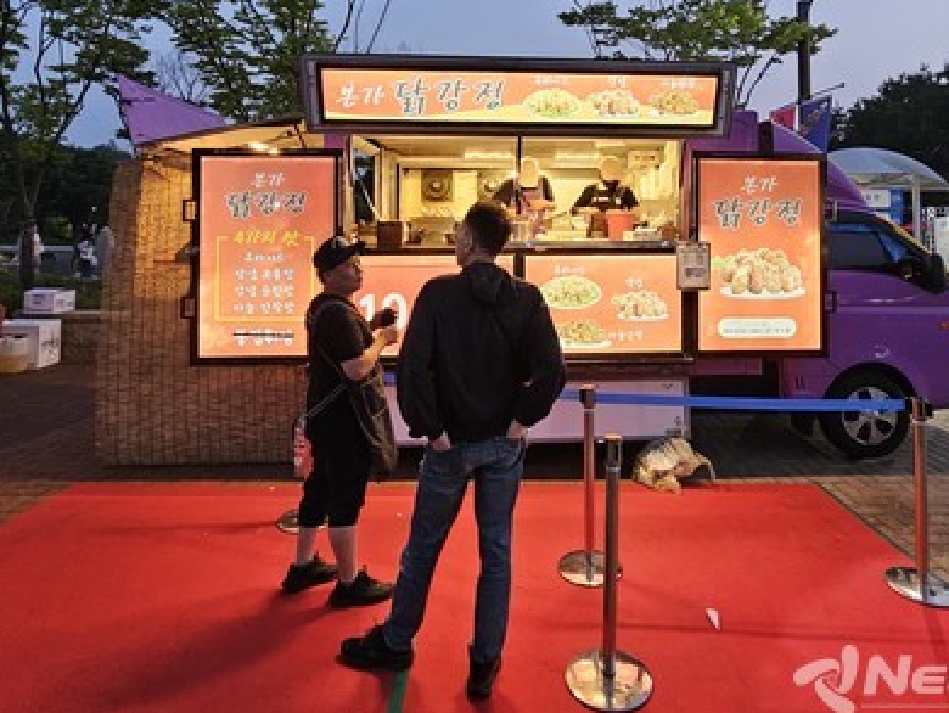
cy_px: 204
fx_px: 549
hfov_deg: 81.3
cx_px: 538
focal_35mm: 20
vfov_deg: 63.3
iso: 250
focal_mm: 2.2
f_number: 2.2
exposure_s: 1/60
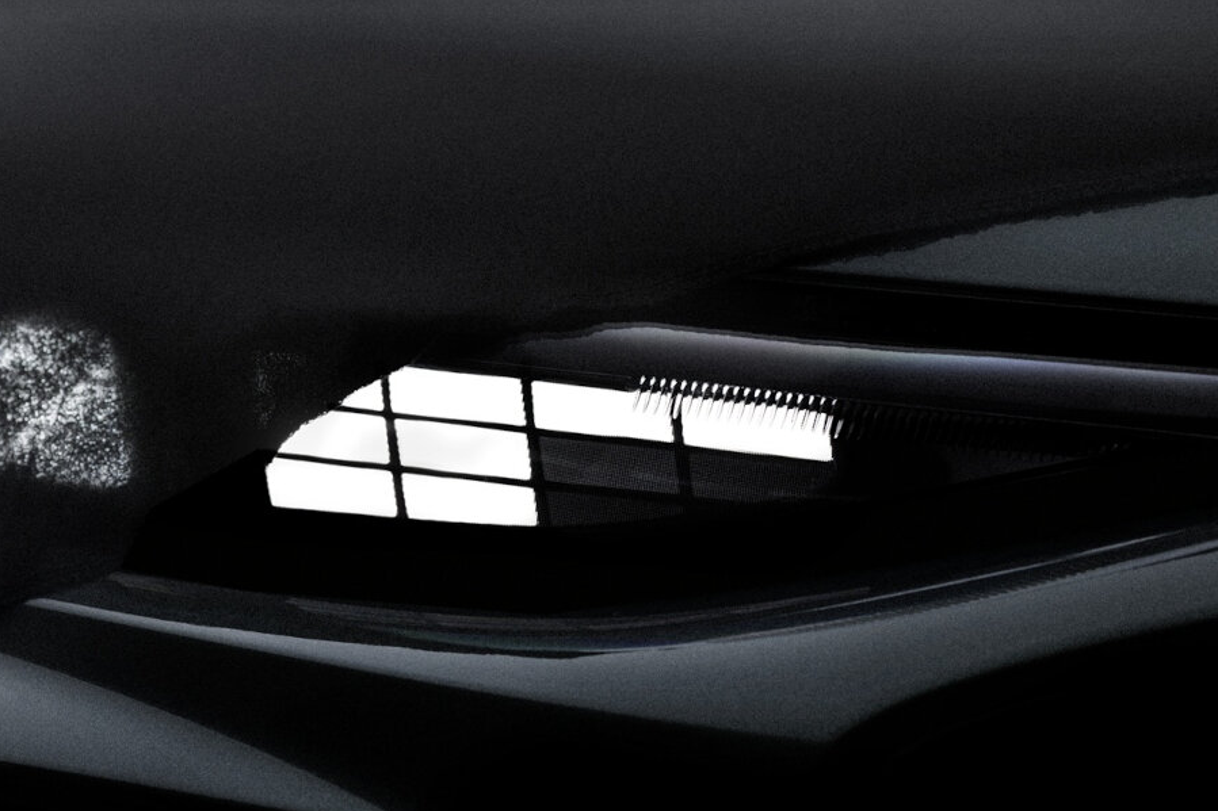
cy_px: 515
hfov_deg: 16.1
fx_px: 4262
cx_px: 199
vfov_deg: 10.9
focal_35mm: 126
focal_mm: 59
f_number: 7.1
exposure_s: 2
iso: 32
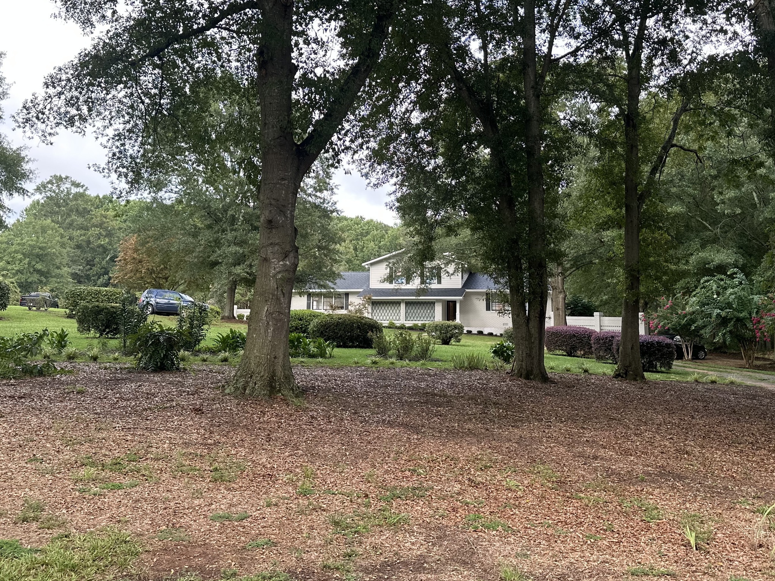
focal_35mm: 36
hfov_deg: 51.4
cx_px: 388
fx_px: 806
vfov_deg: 39.1
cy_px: 183
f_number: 1.78
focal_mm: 6.86
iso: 80
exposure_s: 1/484
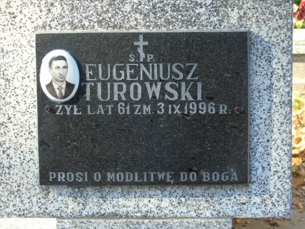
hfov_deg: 15.9
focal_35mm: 124
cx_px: 152
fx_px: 1093
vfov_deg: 12.0
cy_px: 114
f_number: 4.6
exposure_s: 1/80
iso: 80
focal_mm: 22
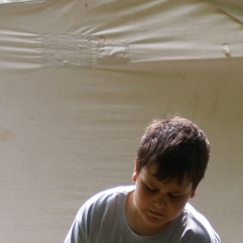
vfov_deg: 5.8
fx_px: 2373
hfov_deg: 5.9
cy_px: 282
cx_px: 104
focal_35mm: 299
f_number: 5.6
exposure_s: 1/200
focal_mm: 55
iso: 320
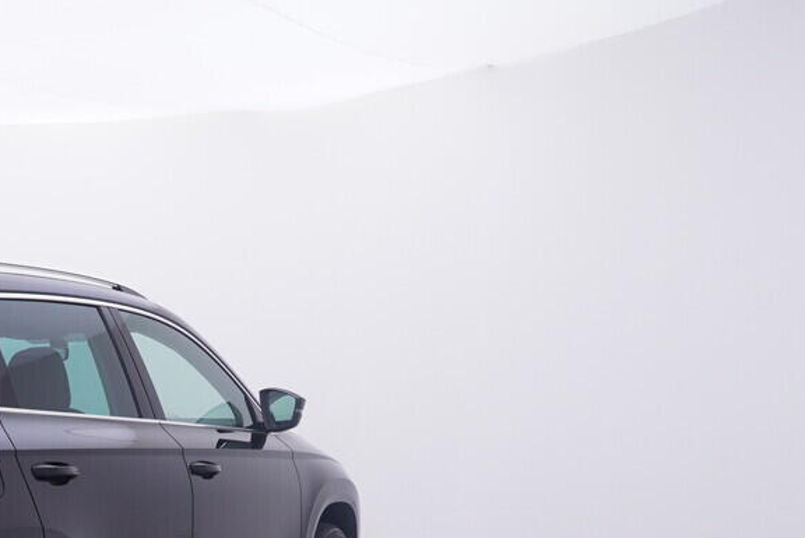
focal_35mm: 56
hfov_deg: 32.7
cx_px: 7
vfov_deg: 23.1
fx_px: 1259
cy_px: 551
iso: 200
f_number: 5
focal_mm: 15
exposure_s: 1/80
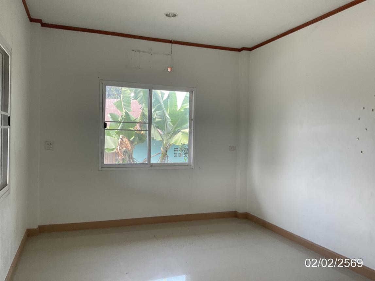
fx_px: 314
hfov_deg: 61.7
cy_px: 140
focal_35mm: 29
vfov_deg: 48.2
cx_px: 188
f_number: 1.8
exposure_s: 1/100
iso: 50
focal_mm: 3
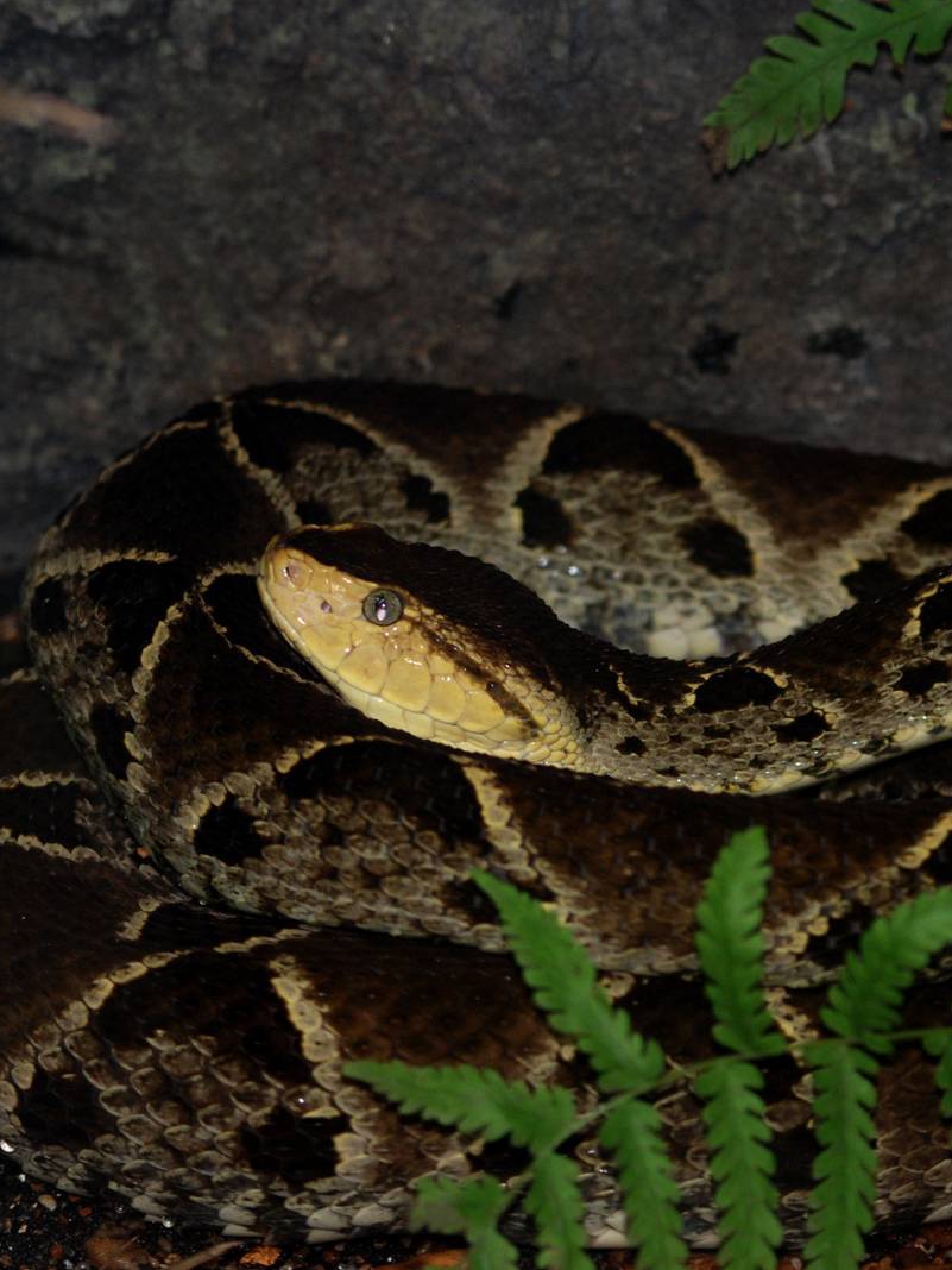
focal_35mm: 186
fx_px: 6820
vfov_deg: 10.6
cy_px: 634
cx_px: 523
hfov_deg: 8.0
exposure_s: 1/60
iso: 400
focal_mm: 86
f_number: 4
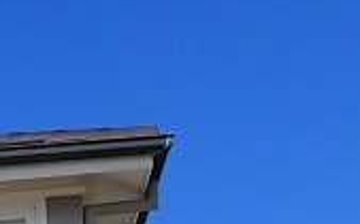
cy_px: 567
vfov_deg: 7.5
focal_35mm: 161
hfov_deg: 11.5
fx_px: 1577
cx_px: -409
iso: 100
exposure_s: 1/320
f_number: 8
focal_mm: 4.5
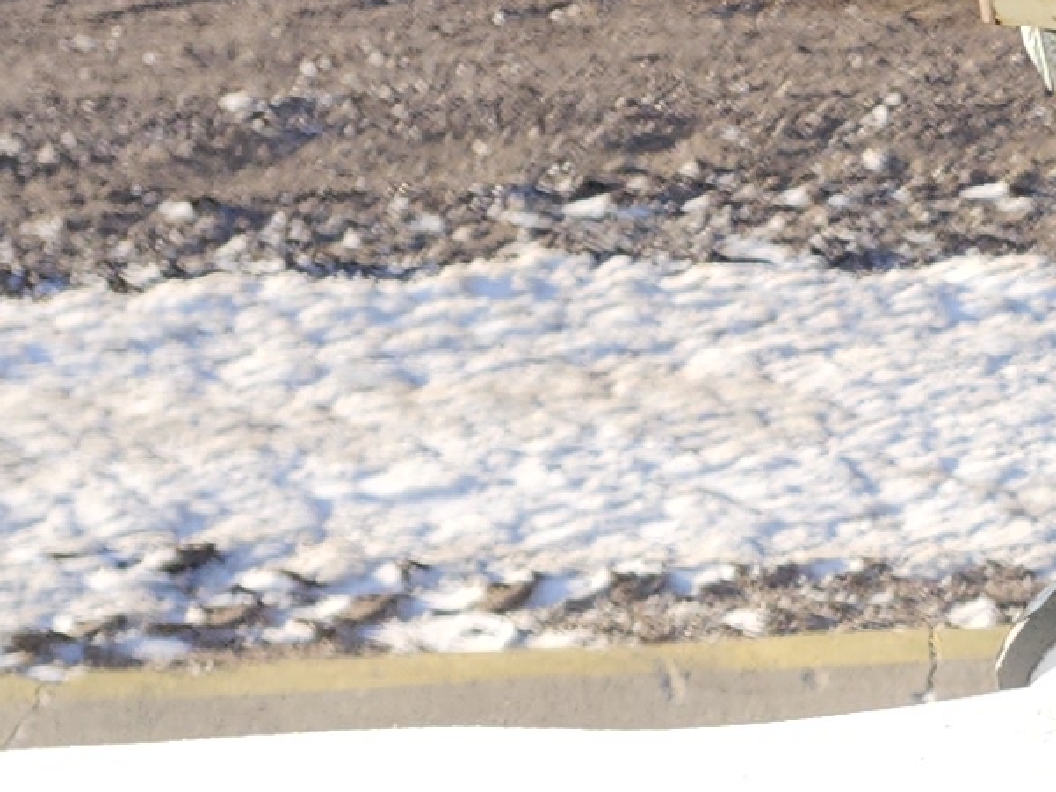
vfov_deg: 8.7
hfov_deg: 10.7
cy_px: 2028
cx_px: 2685
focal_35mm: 153
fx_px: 4668
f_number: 1.8
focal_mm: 5.54
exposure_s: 1/368
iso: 25
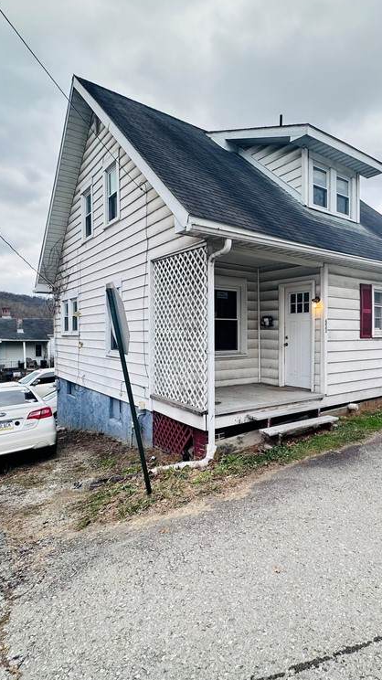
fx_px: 378
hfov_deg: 52.4
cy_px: 343
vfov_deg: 83.9
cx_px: 258
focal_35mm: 21
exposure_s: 1/145
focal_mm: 2.22
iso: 40
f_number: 2.2
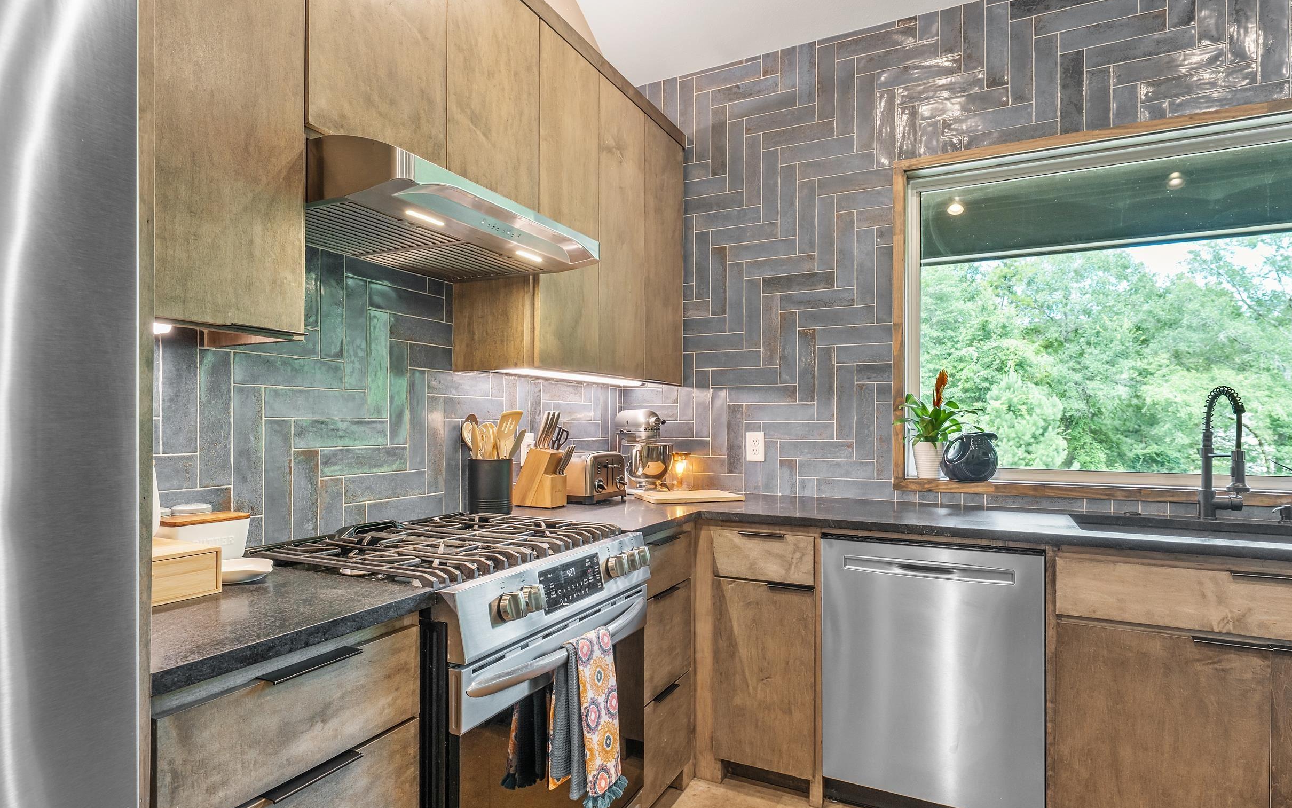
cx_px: 628
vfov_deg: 59.6
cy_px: 435
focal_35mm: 20
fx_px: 704
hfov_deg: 85.0
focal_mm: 19
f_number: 8
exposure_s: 1/8
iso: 800
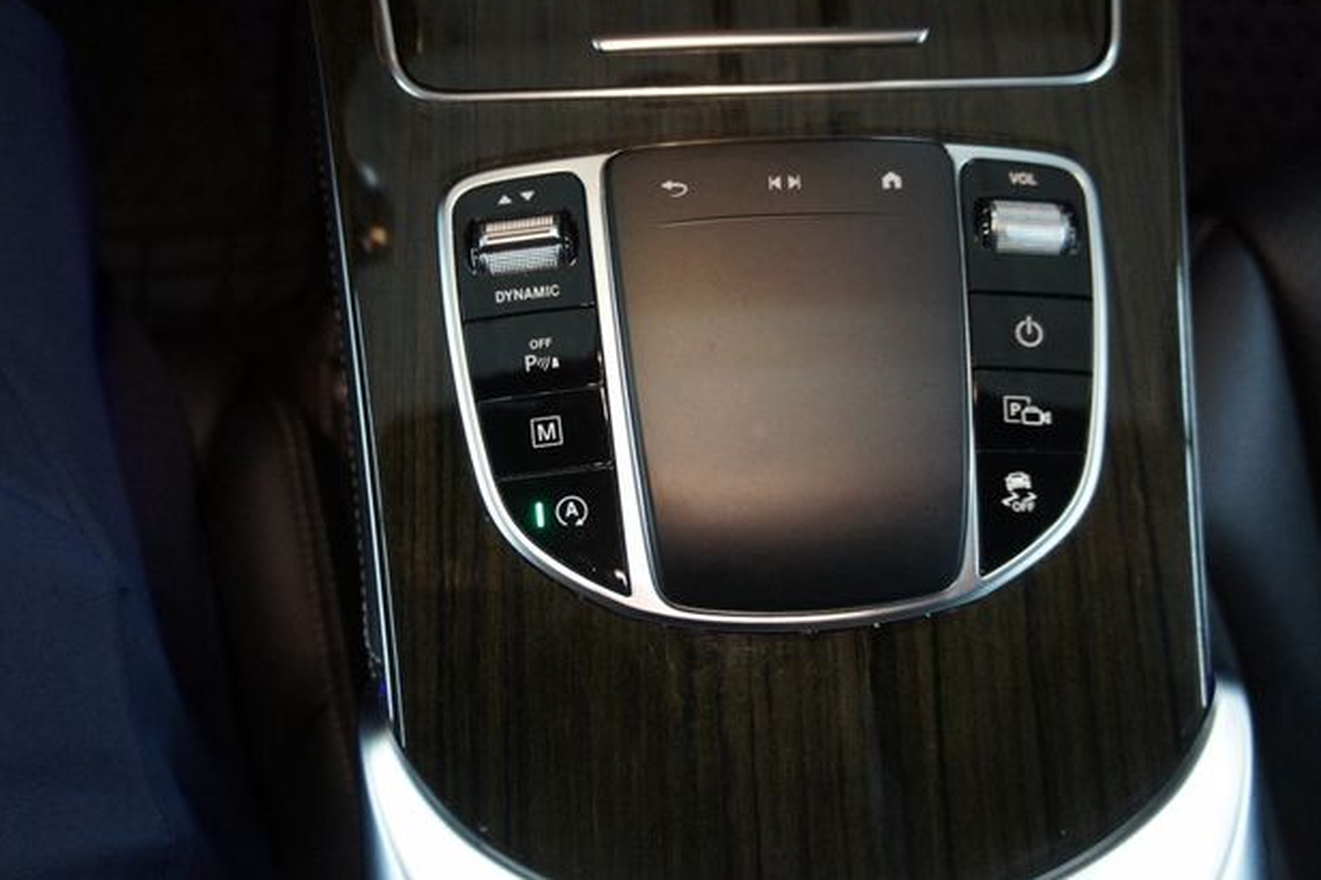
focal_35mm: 28
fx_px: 1027
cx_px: 649
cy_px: 430
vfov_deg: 46.4
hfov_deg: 65.5
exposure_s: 1/60
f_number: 3.5
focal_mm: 18
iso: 1600
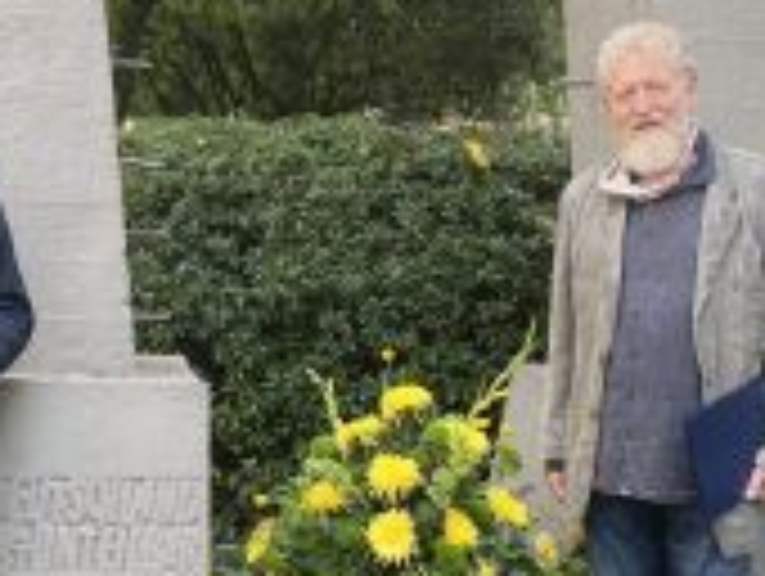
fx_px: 1350
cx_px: 230
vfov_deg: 24.0
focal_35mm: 61
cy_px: 356
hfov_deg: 31.3
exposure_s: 1/121
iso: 50
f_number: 1.8
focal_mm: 4.25
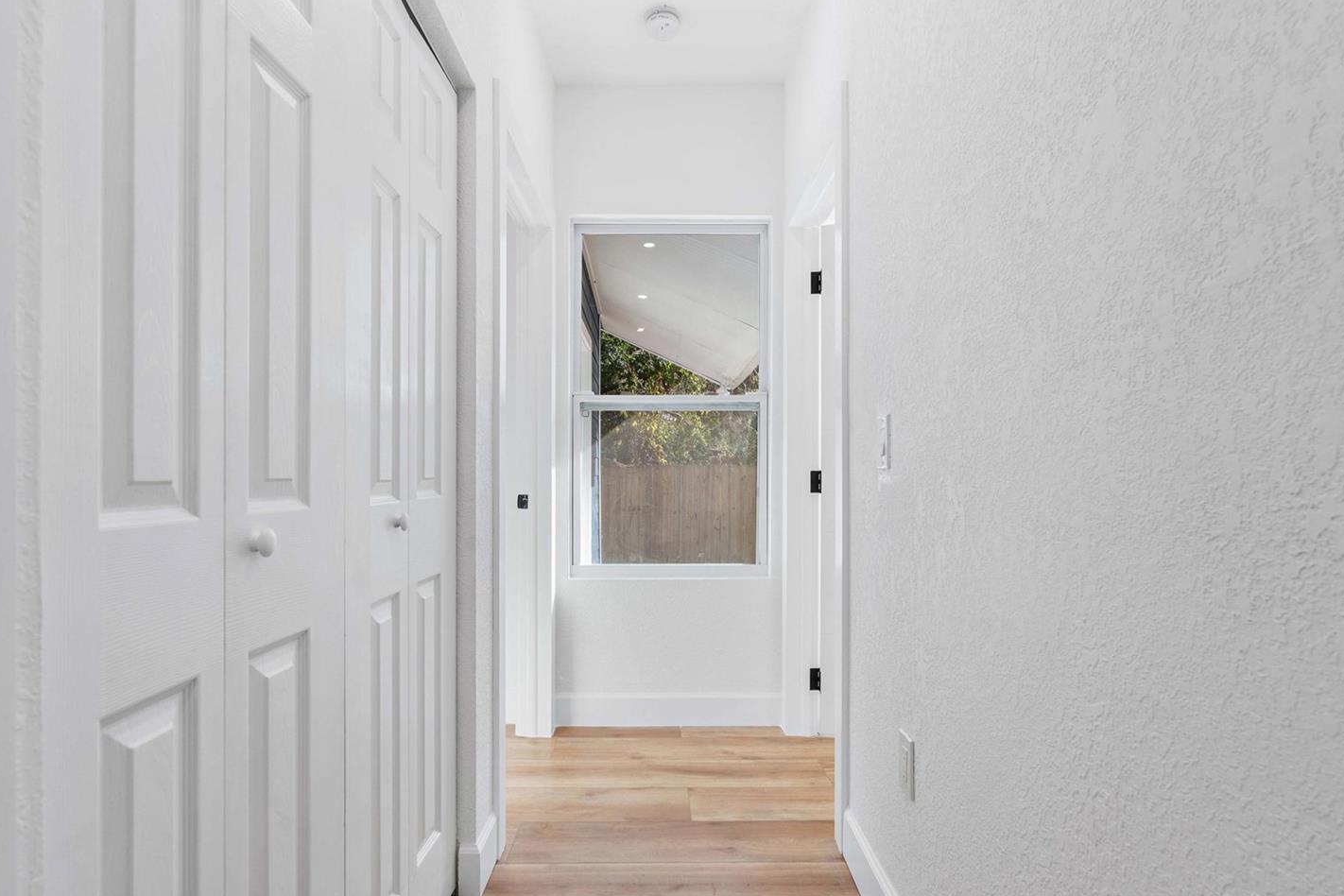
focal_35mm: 18
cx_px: 713
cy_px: 494
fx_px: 672
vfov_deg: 67.2
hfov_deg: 89.9
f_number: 8
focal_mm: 16
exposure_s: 1/13
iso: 160
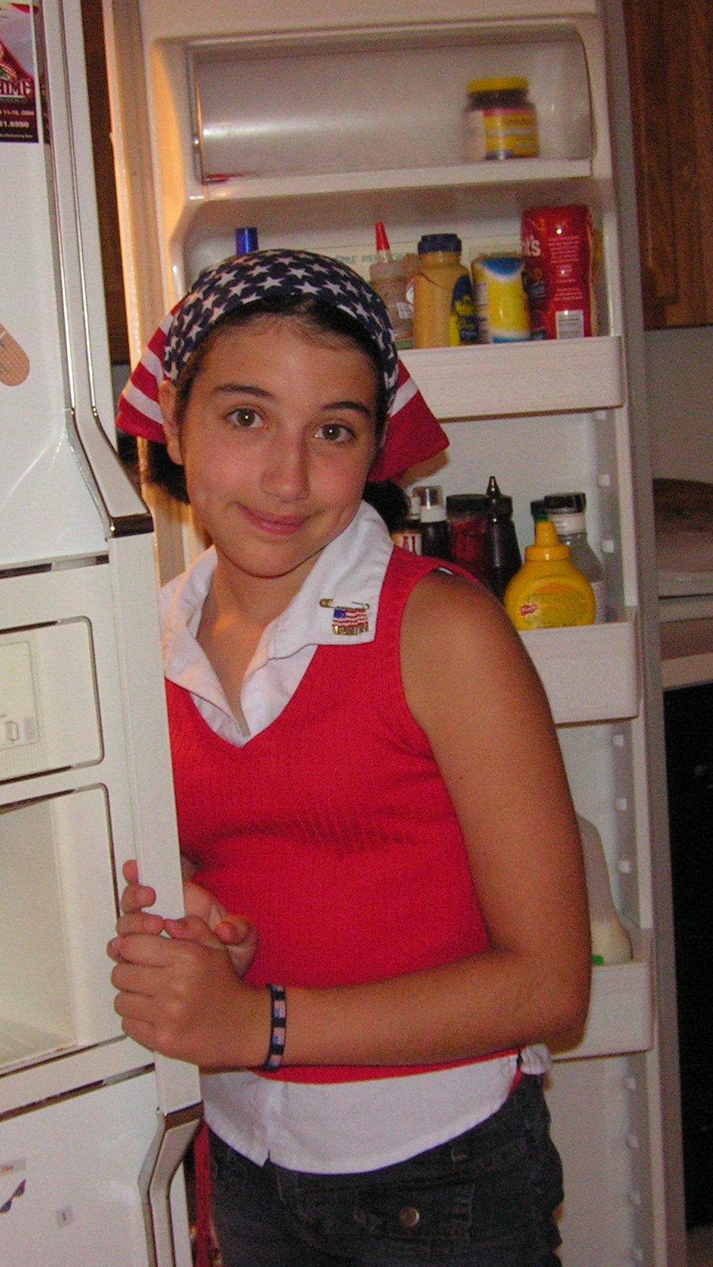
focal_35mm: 56
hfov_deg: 21.4
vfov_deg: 37.2
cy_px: 627
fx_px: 1882
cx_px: 367
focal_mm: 6.3
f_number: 2.8
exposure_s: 1/40
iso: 200
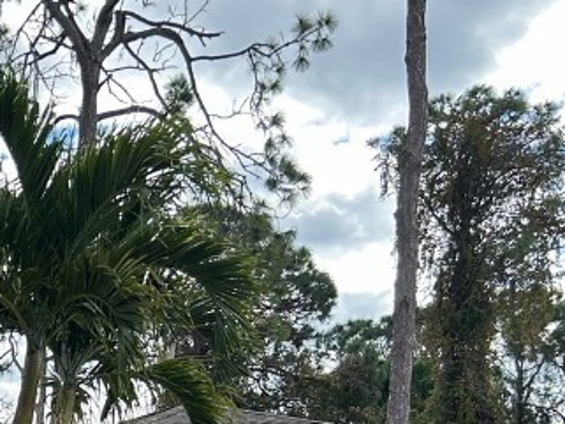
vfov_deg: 16.2
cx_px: -190
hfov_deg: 21.1
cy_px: 642
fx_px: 1355
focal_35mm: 83
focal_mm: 5.7
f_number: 1.5
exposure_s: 1/1751
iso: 50
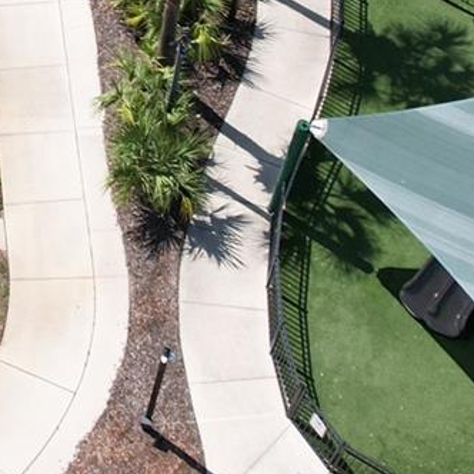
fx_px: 1394
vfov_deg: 18.4
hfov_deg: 18.6
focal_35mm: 90
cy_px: -74
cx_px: -33
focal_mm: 8.38
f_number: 2.8
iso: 100
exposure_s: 1/400
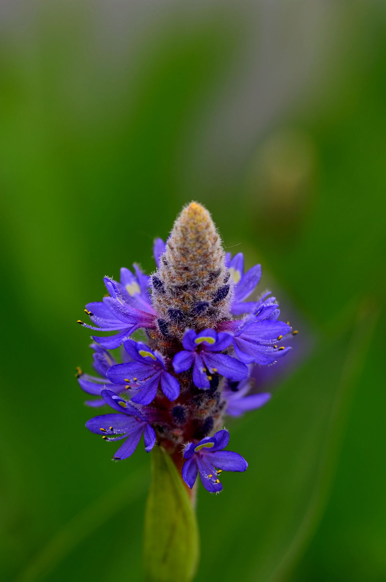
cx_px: 193
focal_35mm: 158
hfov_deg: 8.7
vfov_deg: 13.1
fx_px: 2544
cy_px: 291
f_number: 4.8
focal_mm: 105
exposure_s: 1/125
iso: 100
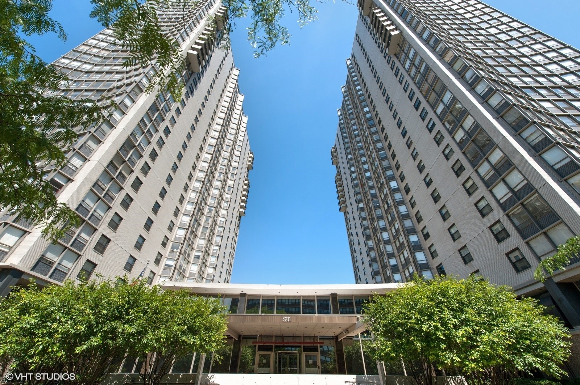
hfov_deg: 104.3
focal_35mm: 14
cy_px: 192
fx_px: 225
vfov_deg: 81.1
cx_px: 290
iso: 200
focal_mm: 14
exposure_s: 1/640
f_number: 8
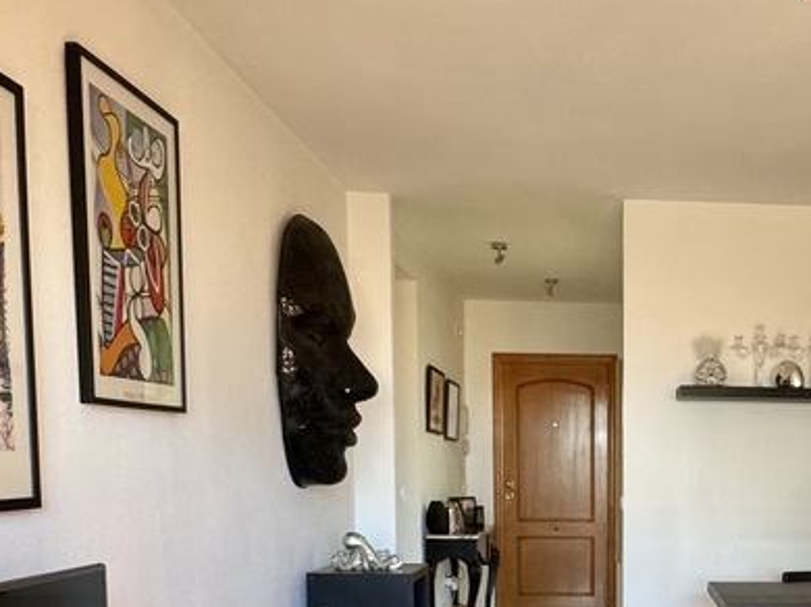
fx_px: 1077
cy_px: 601
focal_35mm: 46
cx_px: 695
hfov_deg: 39.0
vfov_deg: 29.5
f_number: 2.2
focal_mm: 2.22
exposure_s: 1/99
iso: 250
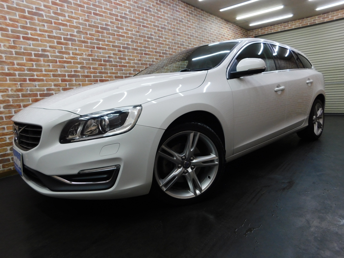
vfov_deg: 58.9
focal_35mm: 23
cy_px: 129
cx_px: 172
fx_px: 229
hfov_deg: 73.9
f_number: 3
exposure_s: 1/30
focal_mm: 4
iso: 140
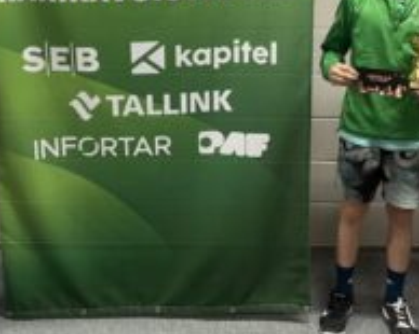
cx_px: 158
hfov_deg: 31.8
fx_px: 731
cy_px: 62
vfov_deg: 25.3
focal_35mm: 59
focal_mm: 5.1
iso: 100
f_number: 1.6
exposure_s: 1/50
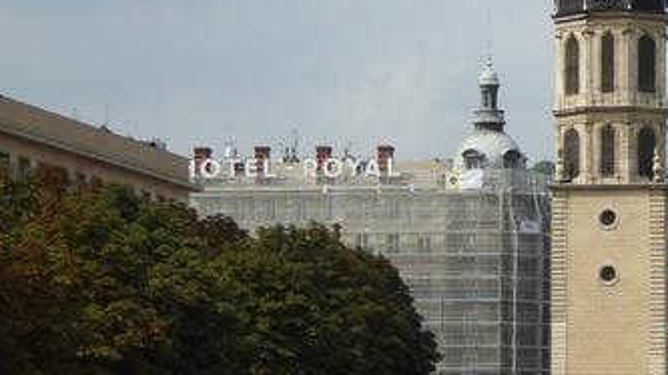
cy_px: 281
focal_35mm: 157
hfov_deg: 13.6
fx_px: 2780
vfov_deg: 7.7
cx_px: 590
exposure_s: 1/800
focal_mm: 12.5
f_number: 4.5
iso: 100
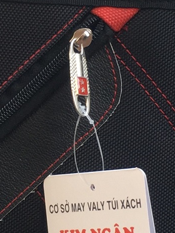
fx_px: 1078
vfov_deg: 12.3
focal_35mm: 160
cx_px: 49
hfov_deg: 9.3
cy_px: 113
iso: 40
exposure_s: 1/100
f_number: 2.2
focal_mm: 4.15
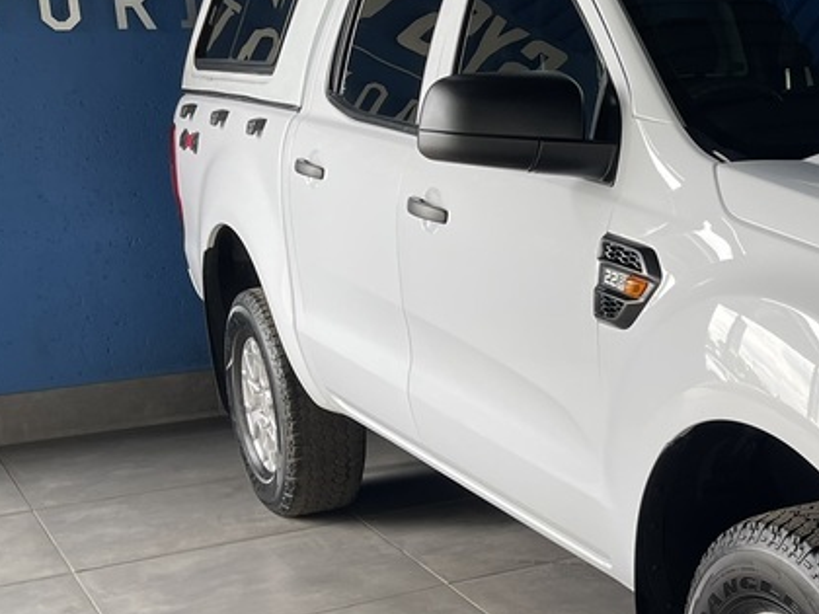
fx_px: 1443
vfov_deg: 23.9
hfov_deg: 28.1
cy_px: 423
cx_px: 956
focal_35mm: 61
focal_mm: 5.1
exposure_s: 1/109
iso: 32
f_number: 1.6
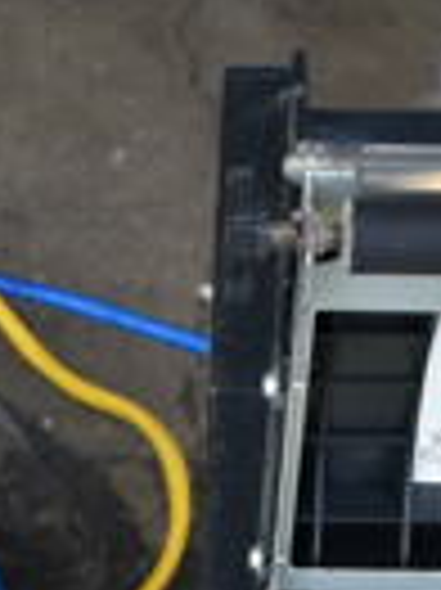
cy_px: 838
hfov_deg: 12.2
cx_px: 122
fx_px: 2059
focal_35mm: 121
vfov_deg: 15.3
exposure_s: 1/80
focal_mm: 18
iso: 100
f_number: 4.5
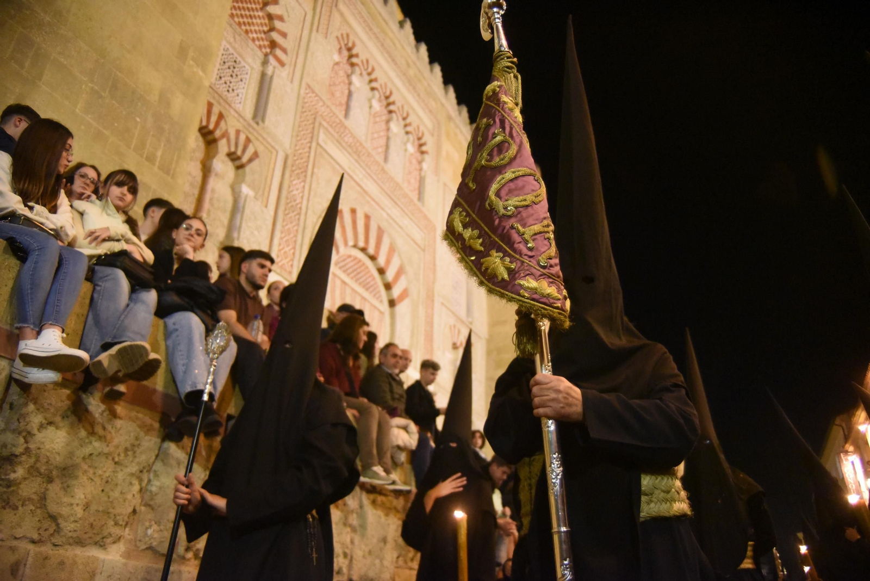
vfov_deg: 45.0
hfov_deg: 63.6
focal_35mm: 29
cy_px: 290
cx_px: 435
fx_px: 701
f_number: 3.5
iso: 11400
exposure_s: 1/200
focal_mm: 29
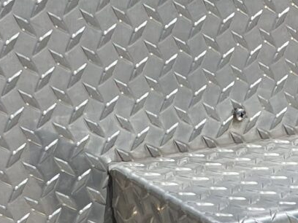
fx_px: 1403
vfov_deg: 8.8
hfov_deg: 12.0
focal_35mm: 163
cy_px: 356
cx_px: 299
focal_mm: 5.1
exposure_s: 1/5618
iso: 32
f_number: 1.6
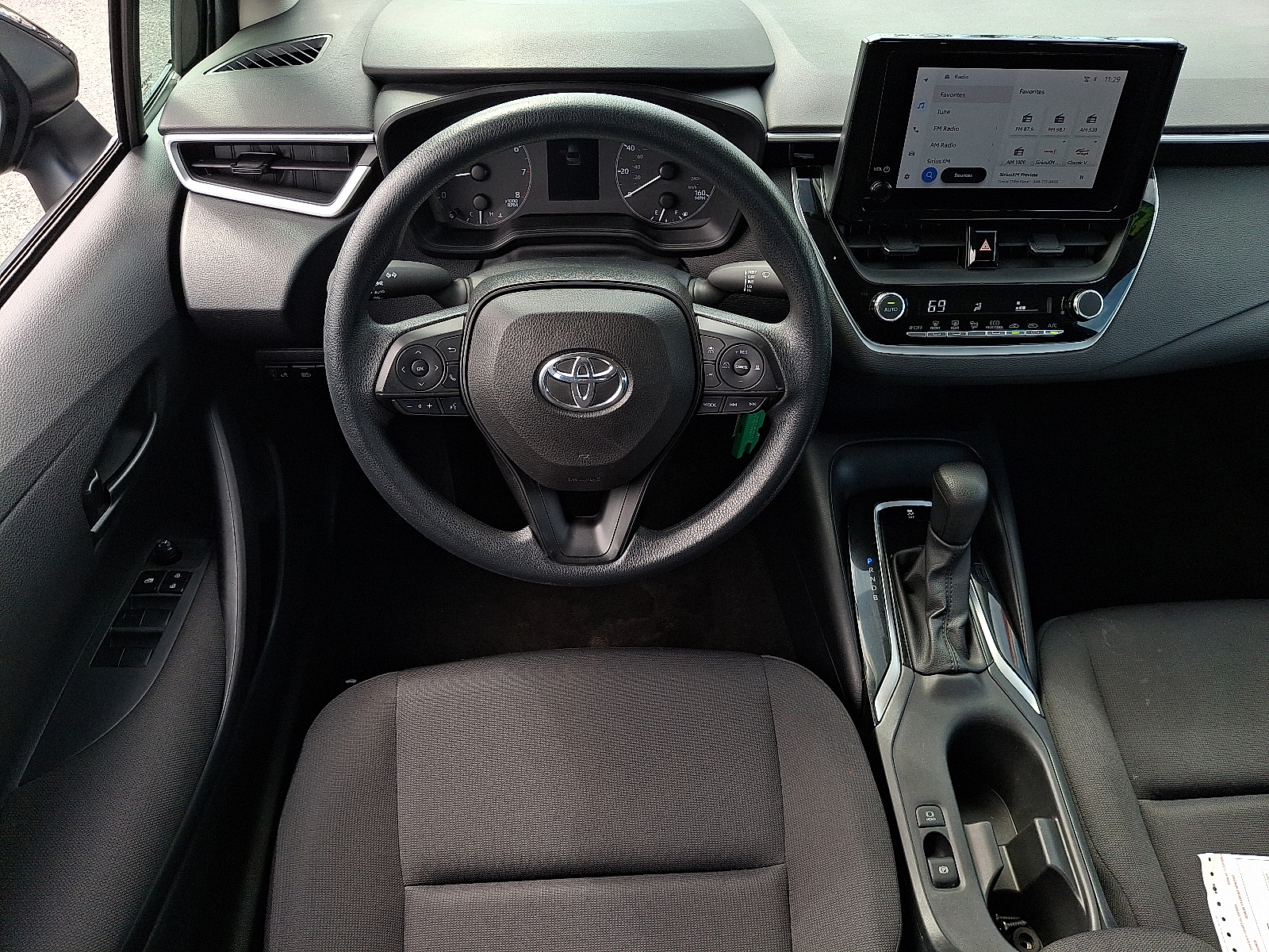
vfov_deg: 54.9
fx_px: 916
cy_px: 476
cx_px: 634
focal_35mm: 25
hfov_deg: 69.4
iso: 30
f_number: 1.8
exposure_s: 1/244
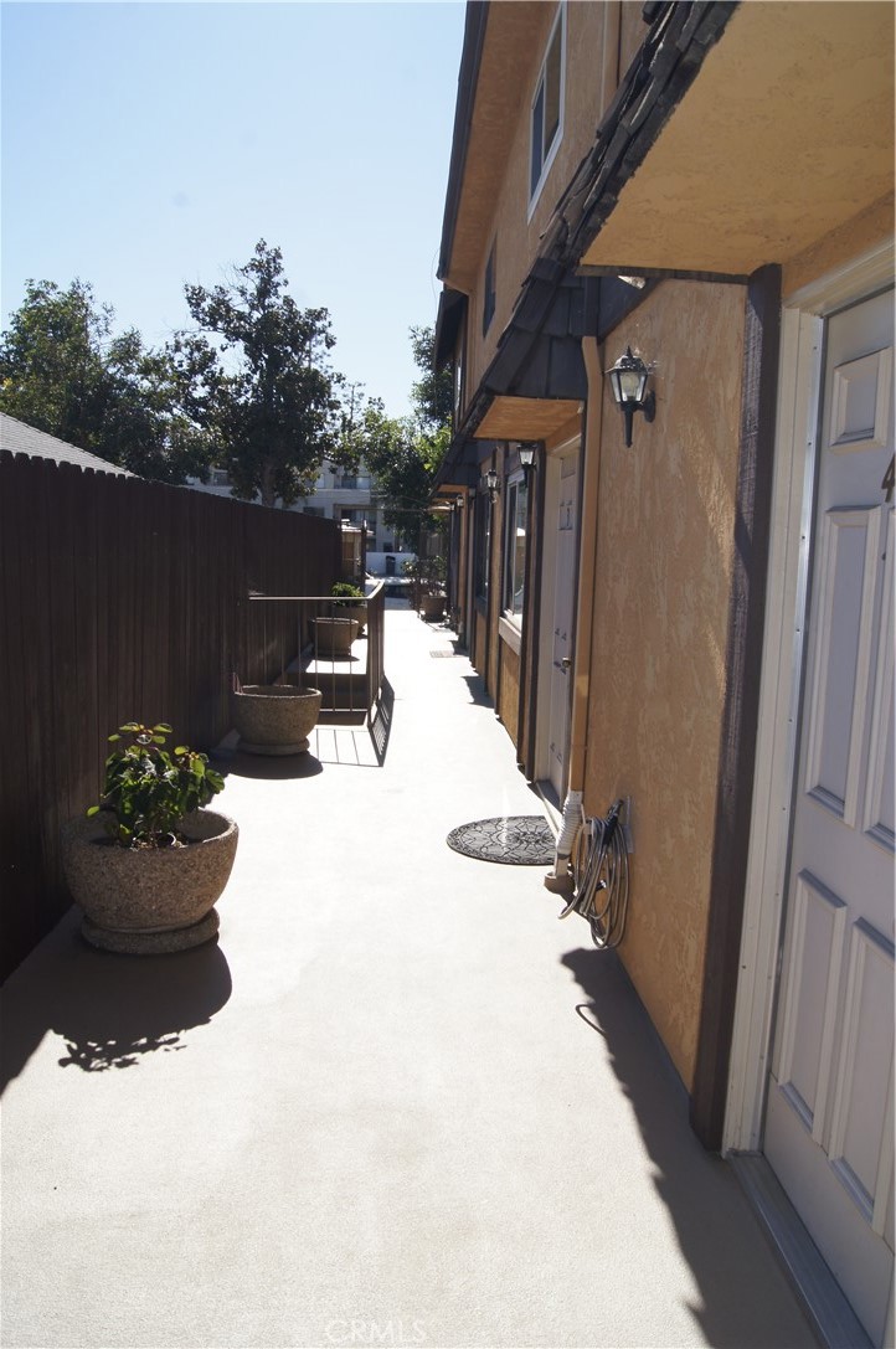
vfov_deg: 67.4
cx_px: 448
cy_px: 674
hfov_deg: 47.8
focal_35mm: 27
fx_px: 1010
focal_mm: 18
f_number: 13
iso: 100
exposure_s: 1/160
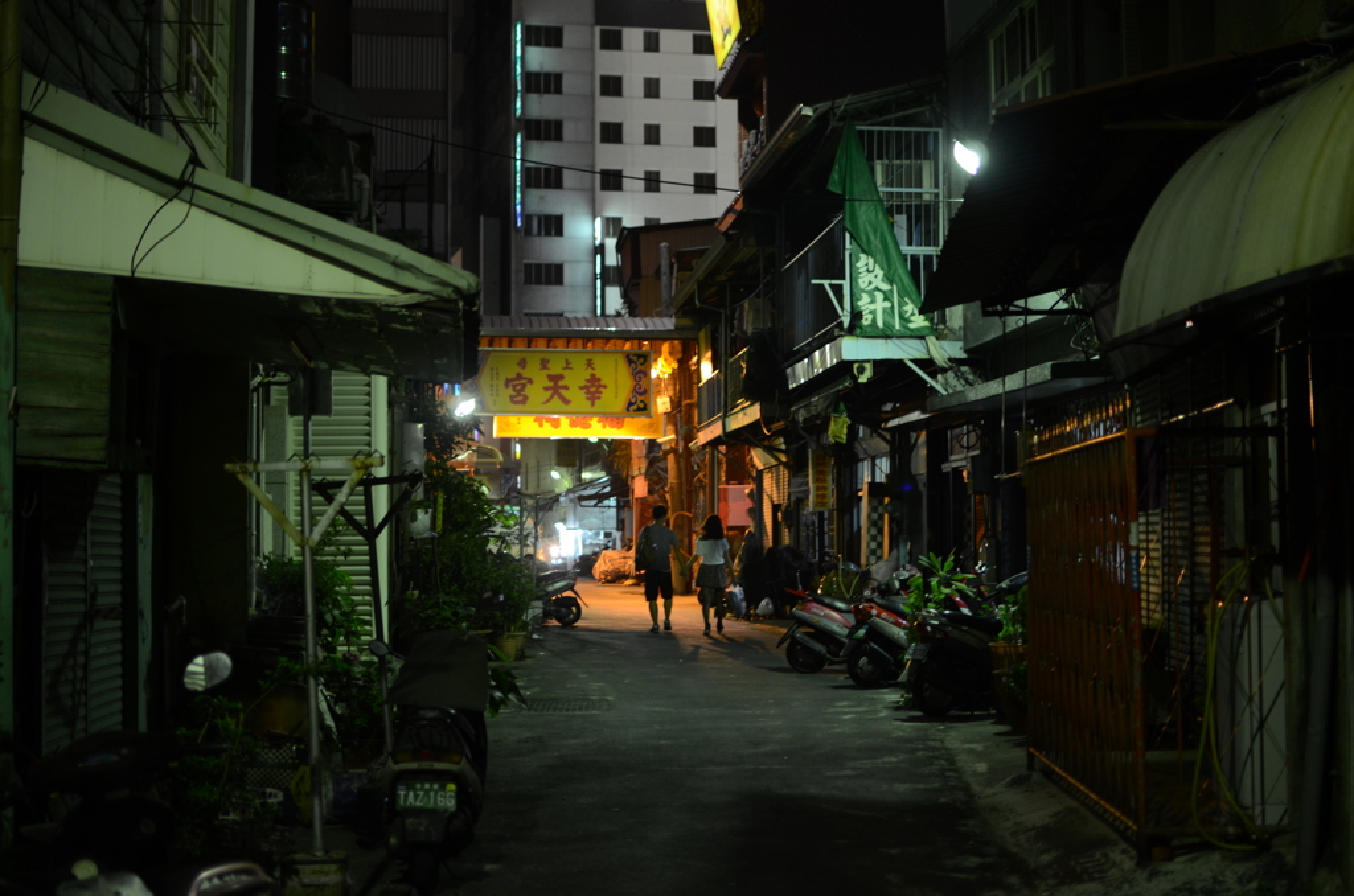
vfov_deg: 25.6
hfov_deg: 37.9
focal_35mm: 52
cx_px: 677
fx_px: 1970
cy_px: 448
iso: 500
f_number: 1.8
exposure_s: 1/30
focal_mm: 35
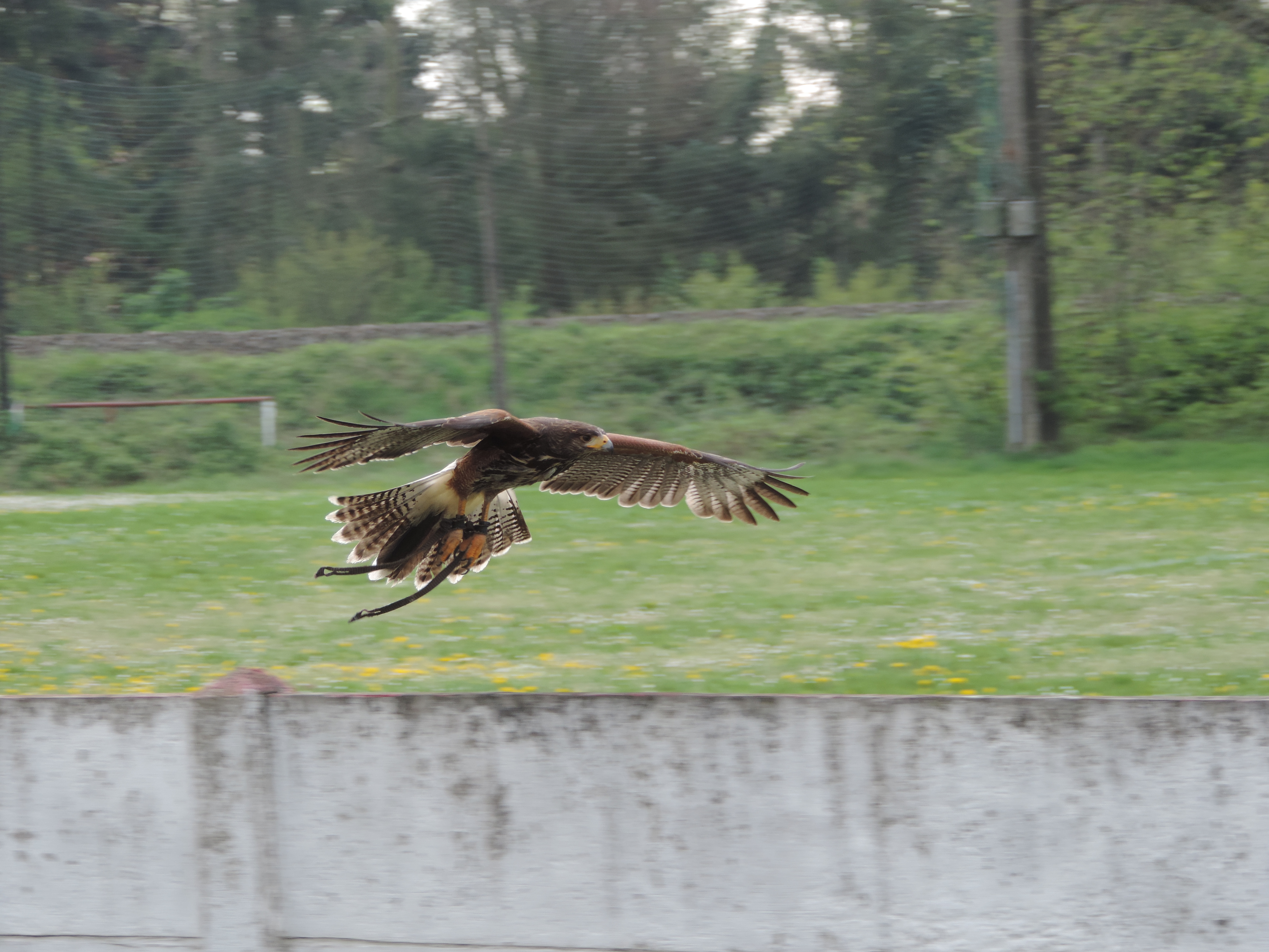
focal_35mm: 185
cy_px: 476
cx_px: 634
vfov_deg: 8.0
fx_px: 6782
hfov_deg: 10.7
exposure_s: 1/125
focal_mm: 33
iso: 80
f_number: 4.6
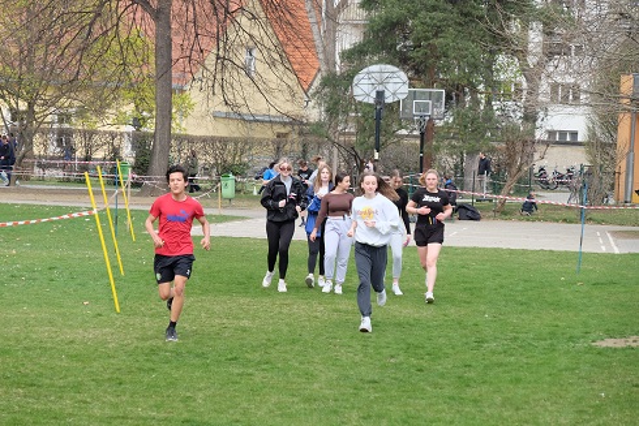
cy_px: 213
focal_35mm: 125
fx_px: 2219
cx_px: 320
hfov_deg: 16.4
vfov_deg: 11.0
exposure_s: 1/420
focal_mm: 83.3
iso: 400
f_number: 6.4
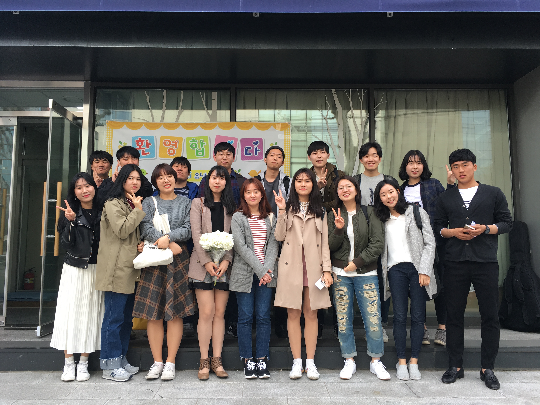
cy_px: 202
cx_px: 270
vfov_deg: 48.2
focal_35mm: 29
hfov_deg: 61.7
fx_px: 452
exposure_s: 1/124
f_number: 2.2
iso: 25
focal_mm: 4.15
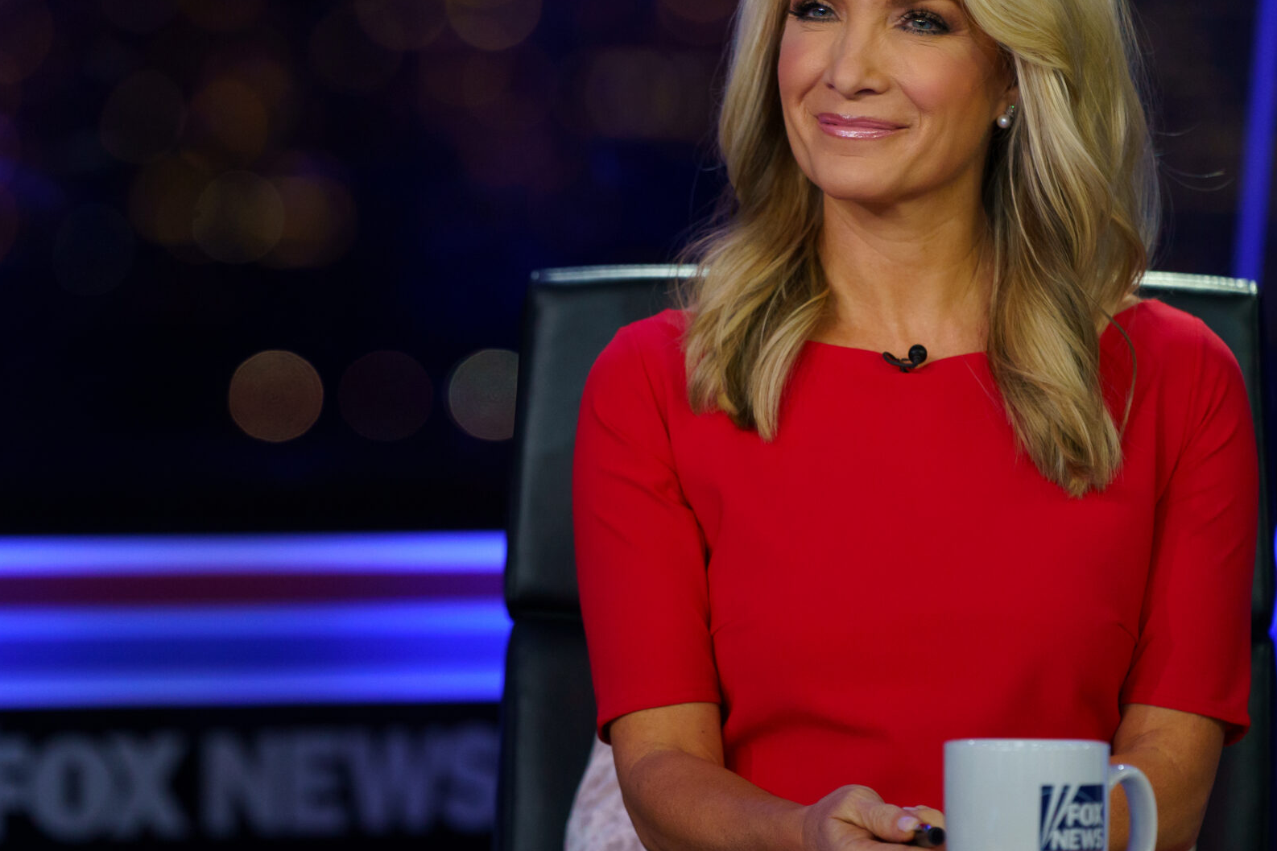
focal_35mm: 289
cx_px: 622
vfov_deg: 4.8
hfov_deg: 7.1
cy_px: 380
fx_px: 10250
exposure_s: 1/200
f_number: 3.2
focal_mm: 179
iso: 2000
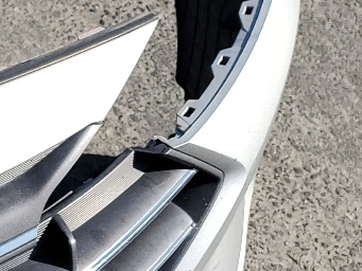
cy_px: 286
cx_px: -261
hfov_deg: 14.5
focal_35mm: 122
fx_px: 1276
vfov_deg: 12.0
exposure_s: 1/3333
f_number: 1.5
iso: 50
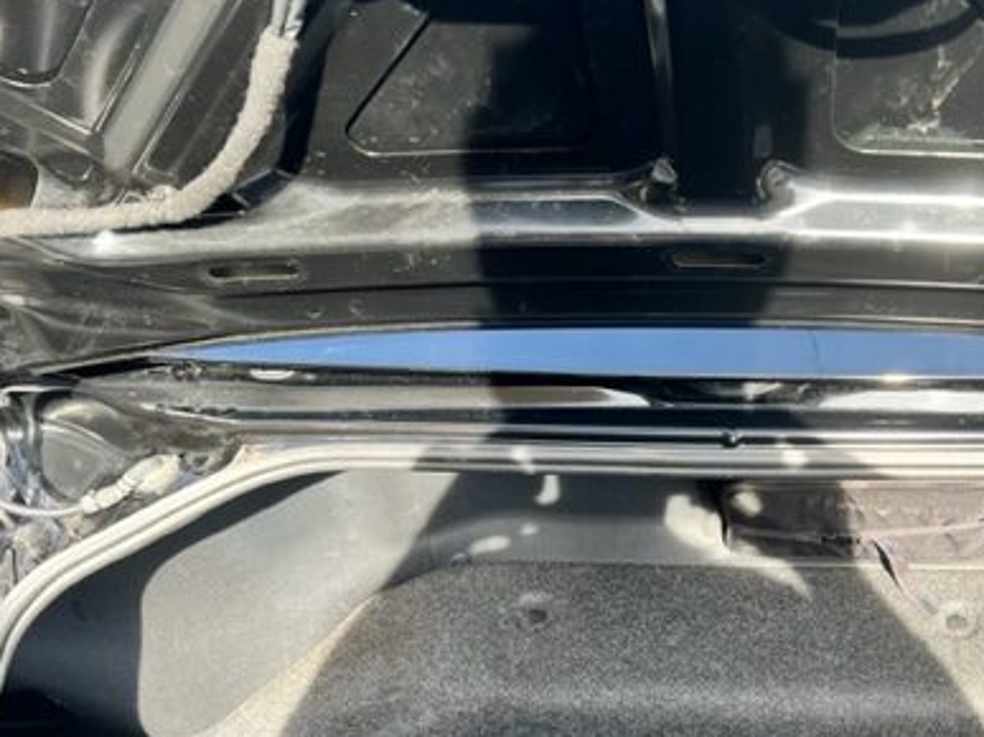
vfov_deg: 32.6
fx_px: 1222
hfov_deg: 42.3
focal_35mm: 43
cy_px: 597
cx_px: 755
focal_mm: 5.7
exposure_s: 1/258
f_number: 1.5
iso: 40
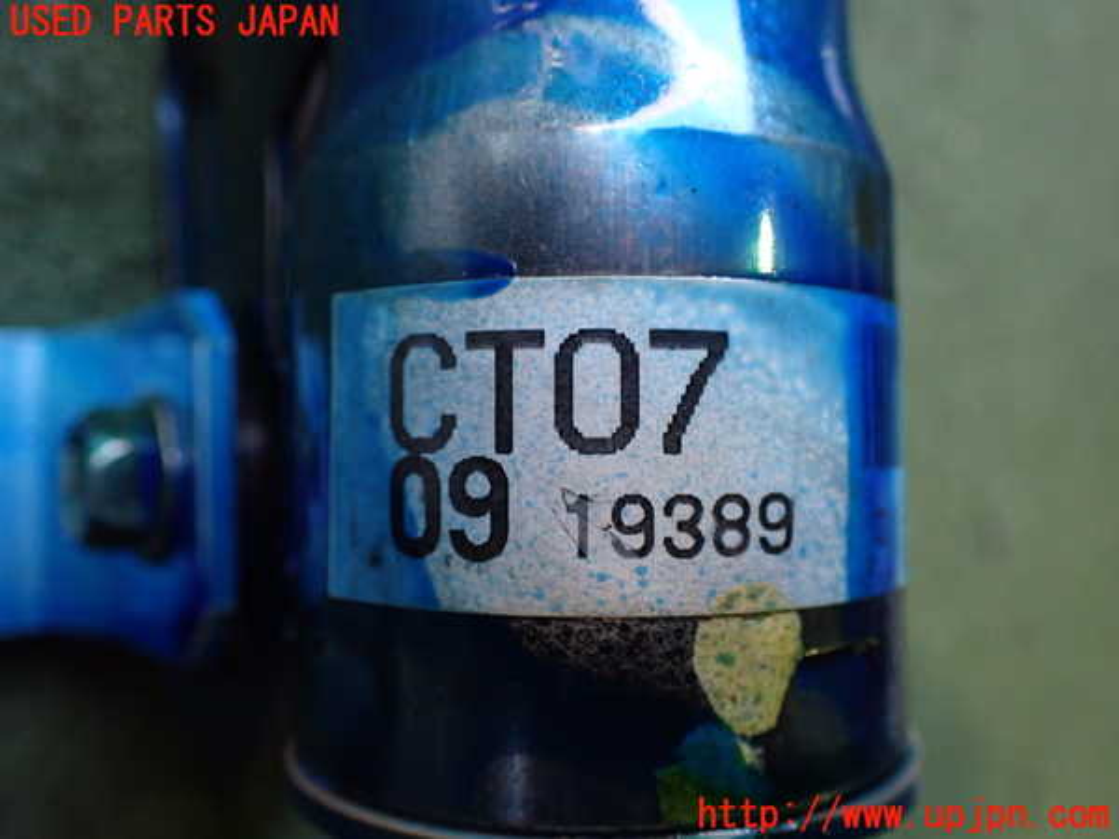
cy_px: 420
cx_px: 560
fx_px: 970
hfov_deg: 60.0
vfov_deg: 46.8
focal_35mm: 30
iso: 500
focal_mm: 5.4
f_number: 2.3
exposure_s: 1/125
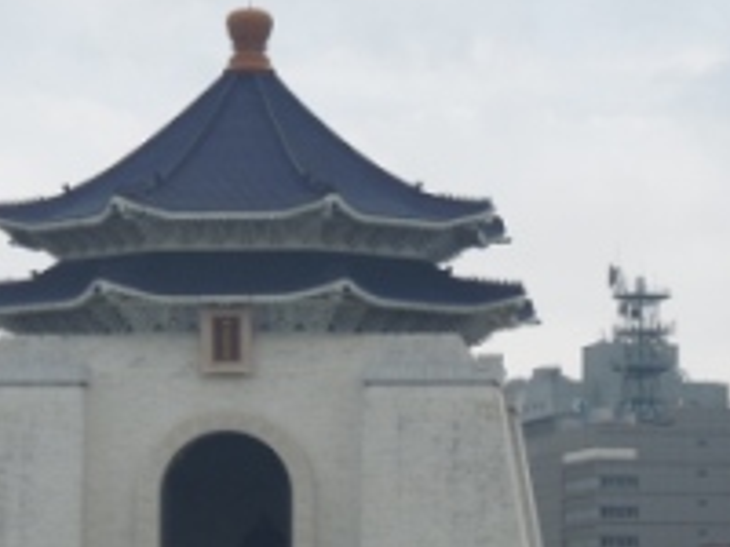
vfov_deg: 5.6
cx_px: 274
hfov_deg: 7.4
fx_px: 5631
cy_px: 474
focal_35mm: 267
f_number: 4.8
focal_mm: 21.5
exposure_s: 1/800
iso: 100
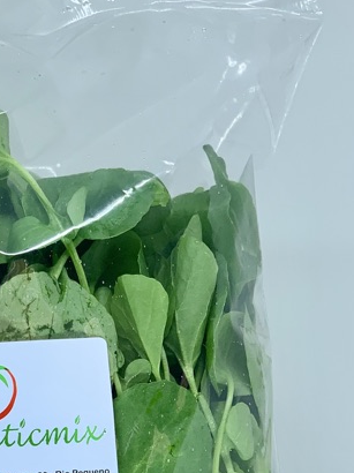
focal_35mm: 130
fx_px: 1774
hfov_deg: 11.2
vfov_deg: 15.0
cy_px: 413
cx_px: -63
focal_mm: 6
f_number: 2.4
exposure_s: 1/448
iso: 16
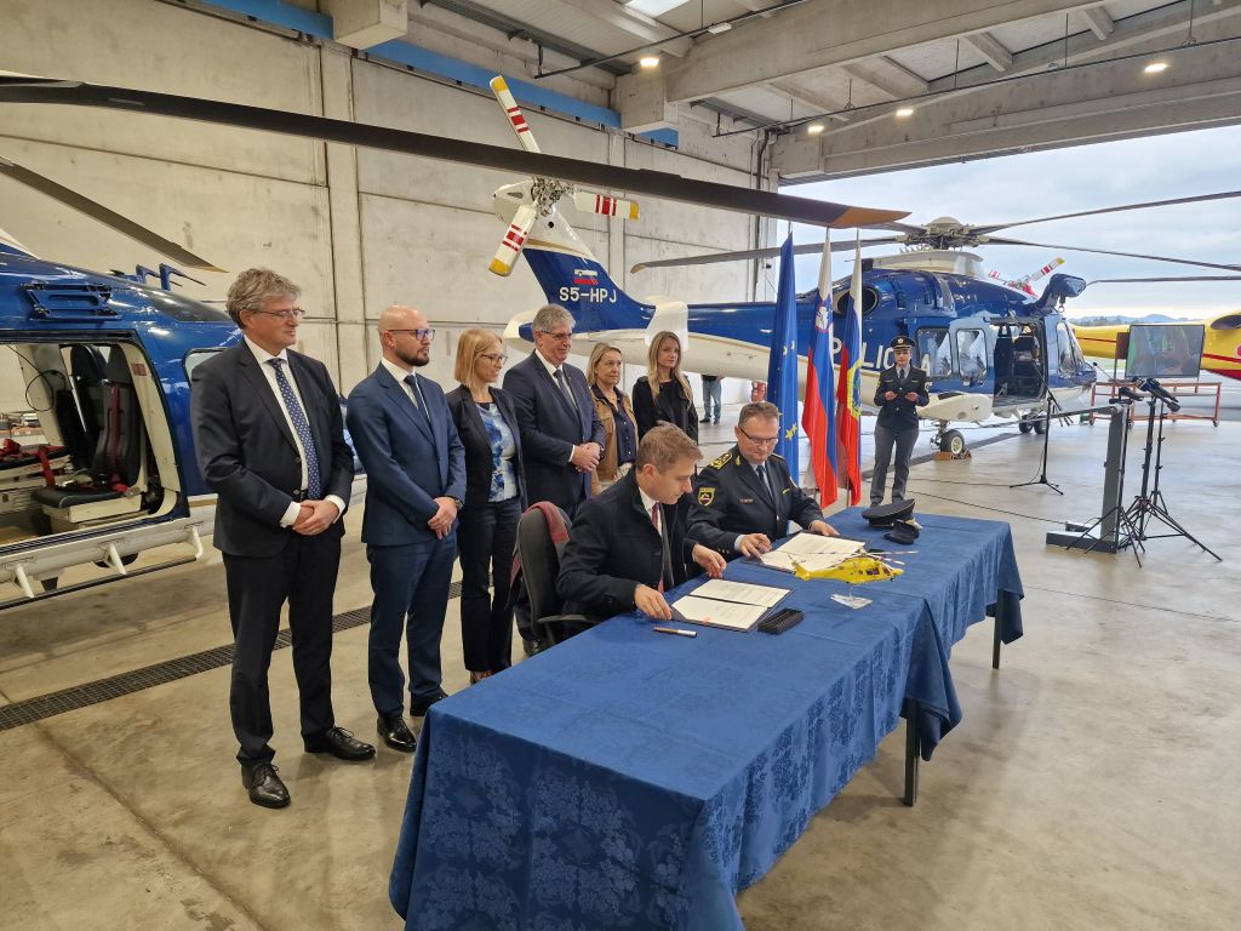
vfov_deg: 58.9
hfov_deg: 73.9
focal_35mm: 23
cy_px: 466
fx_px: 825
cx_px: 620
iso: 125
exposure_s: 1/100
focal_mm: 6.4
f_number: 1.8
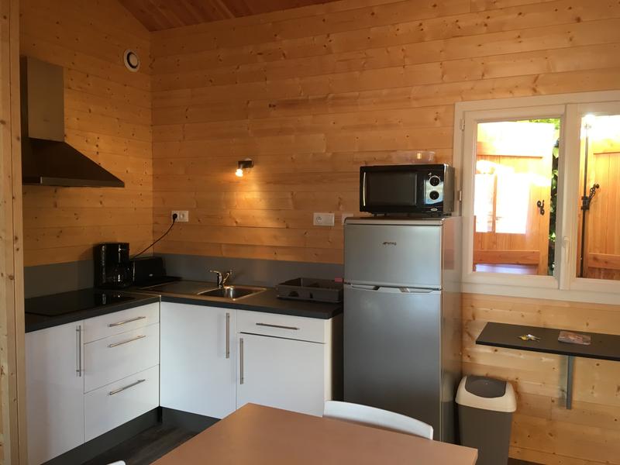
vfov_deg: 48.2
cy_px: 232
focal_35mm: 29
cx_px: 310
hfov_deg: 61.7
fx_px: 519
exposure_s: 1/33
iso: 80
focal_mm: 4.15
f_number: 2.2
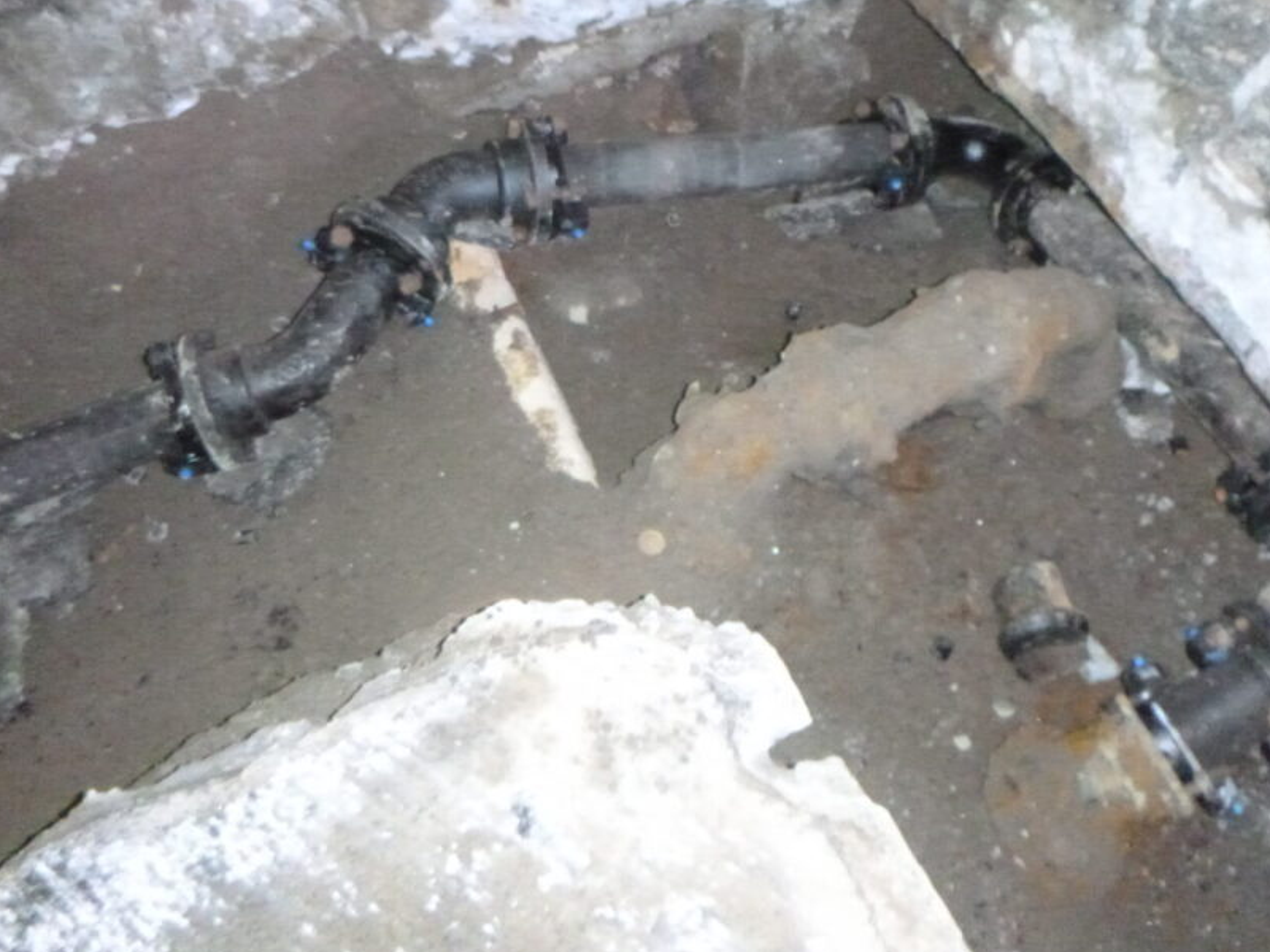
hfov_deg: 56.8
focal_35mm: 32
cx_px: 670
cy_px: 365
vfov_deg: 43.9
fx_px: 1174
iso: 1600
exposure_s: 1/60
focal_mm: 4.5
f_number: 3.9
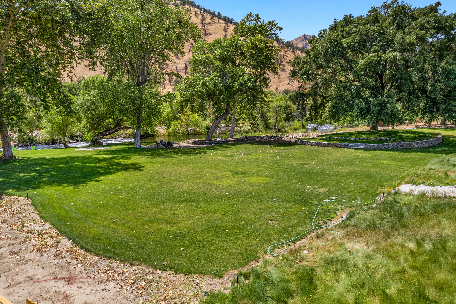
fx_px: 279
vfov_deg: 57.2
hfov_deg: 78.6
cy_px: 152
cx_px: 228
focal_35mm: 22
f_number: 2.8
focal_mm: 8.38
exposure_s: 1/80
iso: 100
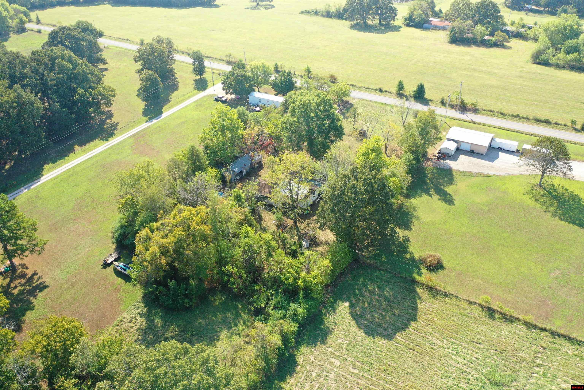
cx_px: 292
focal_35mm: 28
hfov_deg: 65.5
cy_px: 195
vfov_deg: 46.4
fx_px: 454
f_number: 2.8
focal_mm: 10.26
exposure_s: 1/30
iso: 160
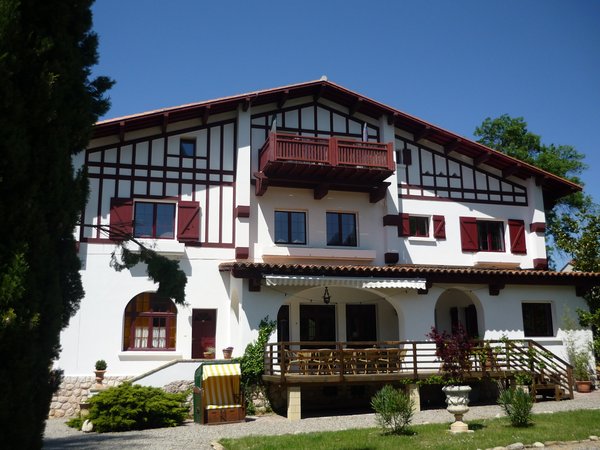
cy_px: 225
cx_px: 300
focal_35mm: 33
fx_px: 572
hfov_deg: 55.4
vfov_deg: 42.9
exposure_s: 1/200
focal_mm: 5.5
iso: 100
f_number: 8
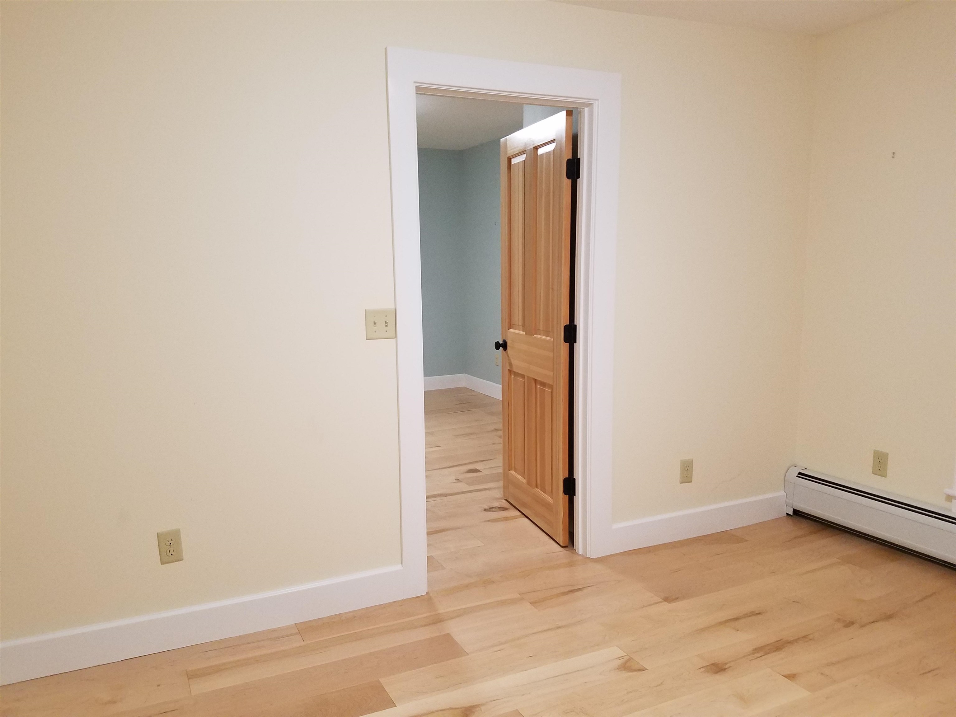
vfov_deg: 53.1
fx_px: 718
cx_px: 478
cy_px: 358
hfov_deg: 67.3
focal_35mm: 26
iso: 200
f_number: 1.7
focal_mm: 4.2
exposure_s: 1/24
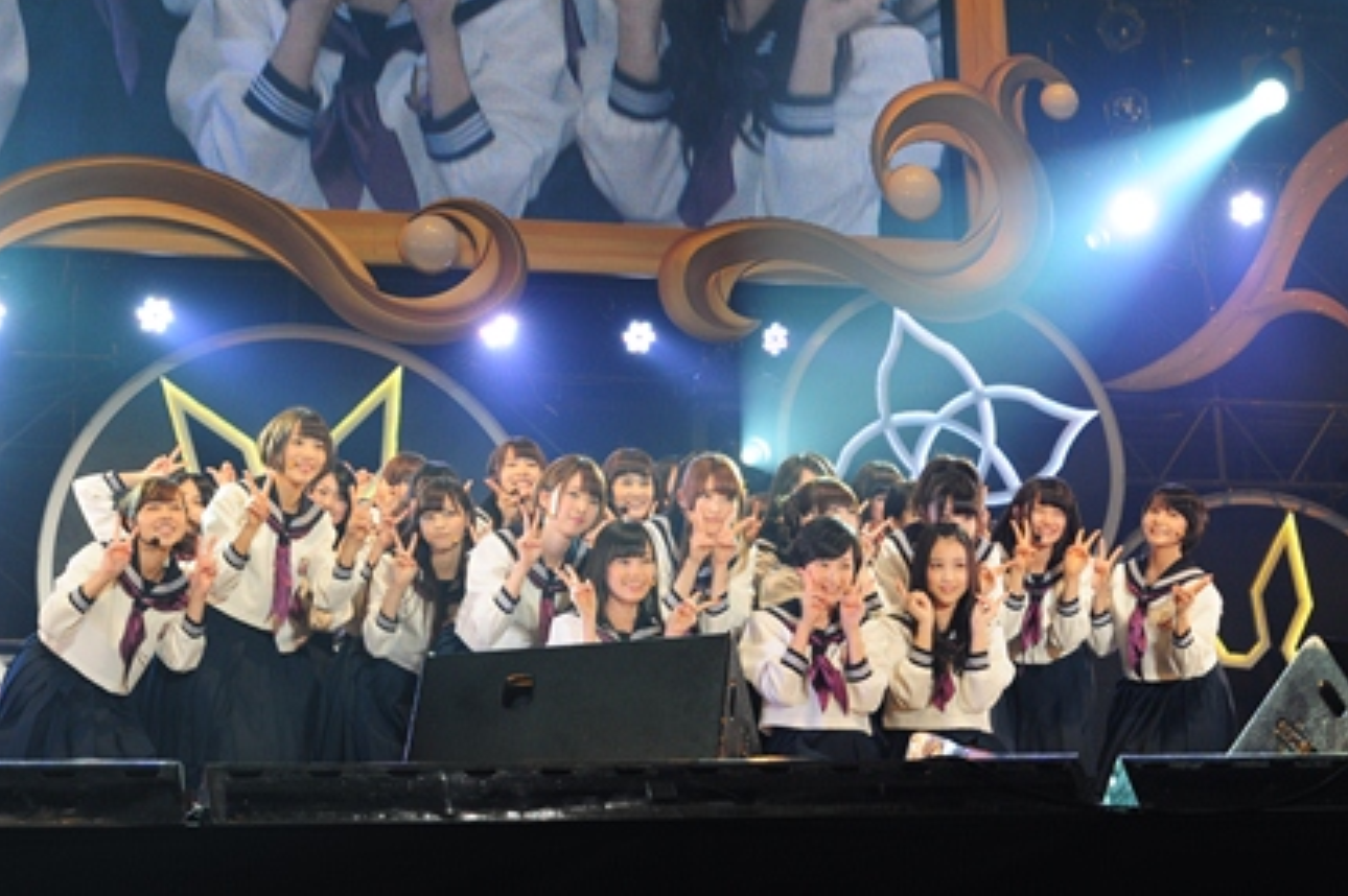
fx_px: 2731
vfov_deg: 18.6
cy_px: 445
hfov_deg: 27.7
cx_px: 696
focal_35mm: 73
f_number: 8
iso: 1600
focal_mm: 70
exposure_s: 1/200
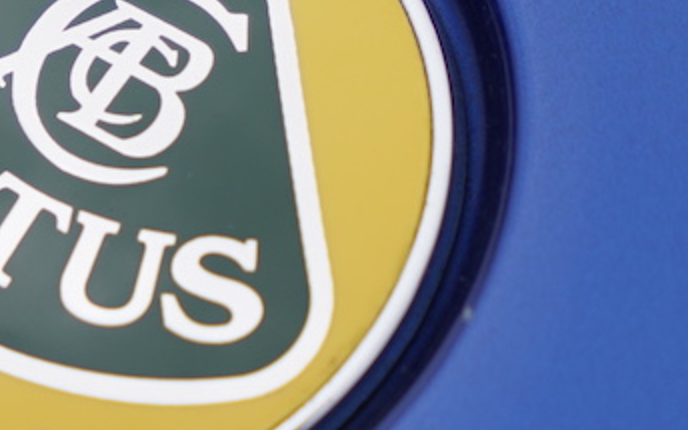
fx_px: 7781
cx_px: -276
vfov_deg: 3.2
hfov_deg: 5.0
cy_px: 131
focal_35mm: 415
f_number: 2.8
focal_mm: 70
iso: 100
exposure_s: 1/250
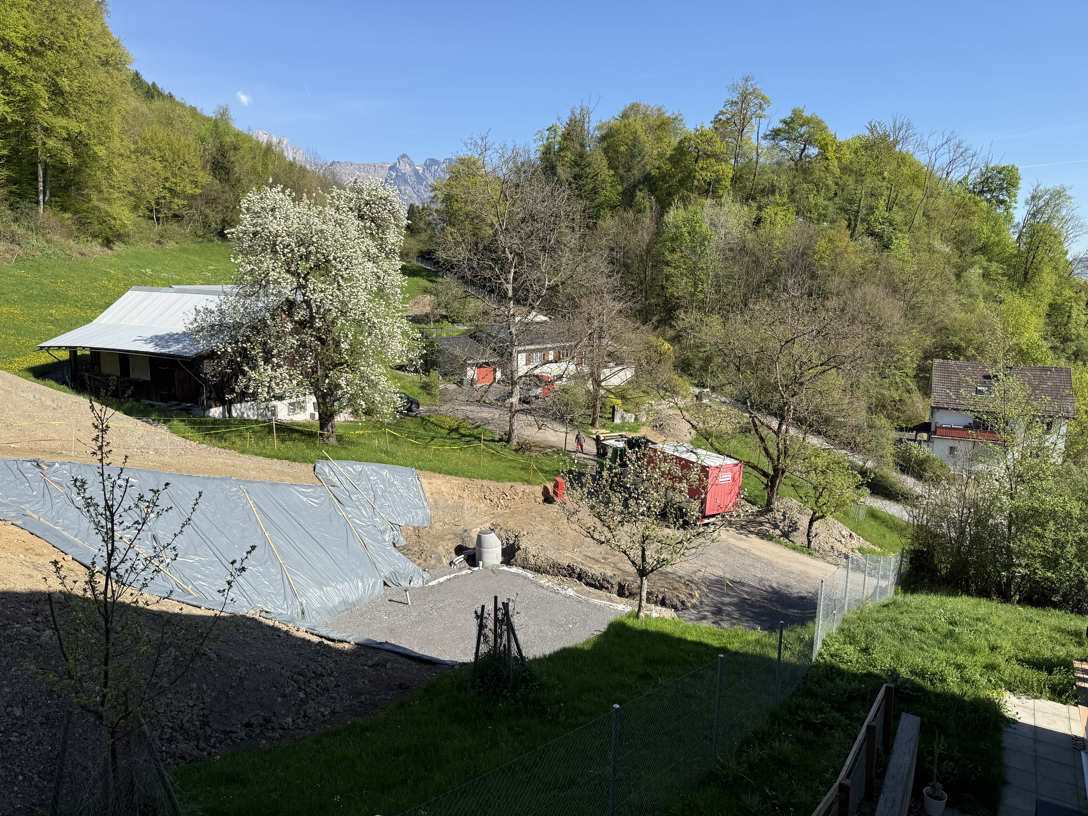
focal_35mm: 24
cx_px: 544
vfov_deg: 56.8
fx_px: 754
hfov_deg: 71.6
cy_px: 408
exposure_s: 1/3145
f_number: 1.78
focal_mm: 6.76
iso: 80
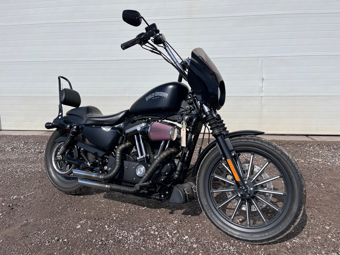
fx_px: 255
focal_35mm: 26
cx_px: 170
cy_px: 128
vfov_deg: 53.1
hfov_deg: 67.3
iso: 50
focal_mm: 5.1
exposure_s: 1/8403
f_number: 1.6
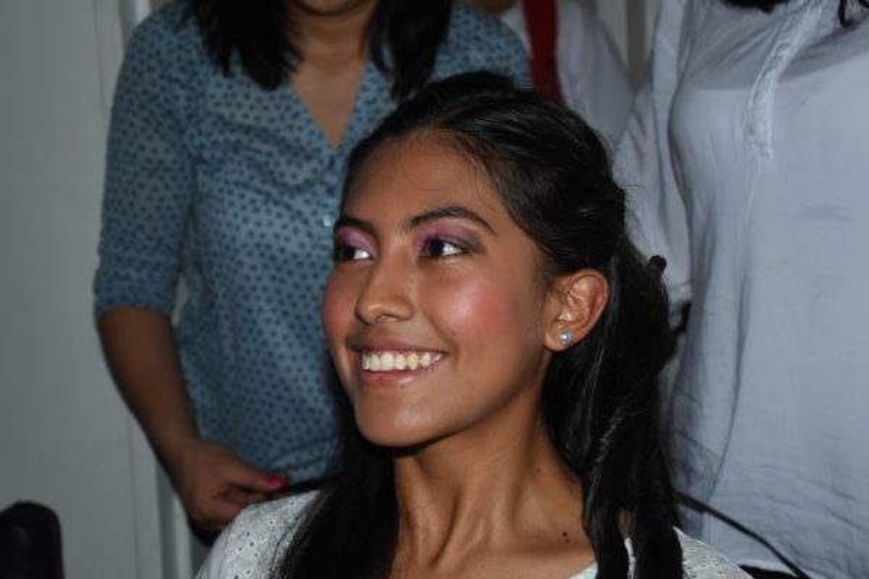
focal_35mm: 57
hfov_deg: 35.1
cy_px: 290
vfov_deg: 23.8
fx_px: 1376
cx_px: 434
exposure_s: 1/250
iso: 500
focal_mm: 38
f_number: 4.2
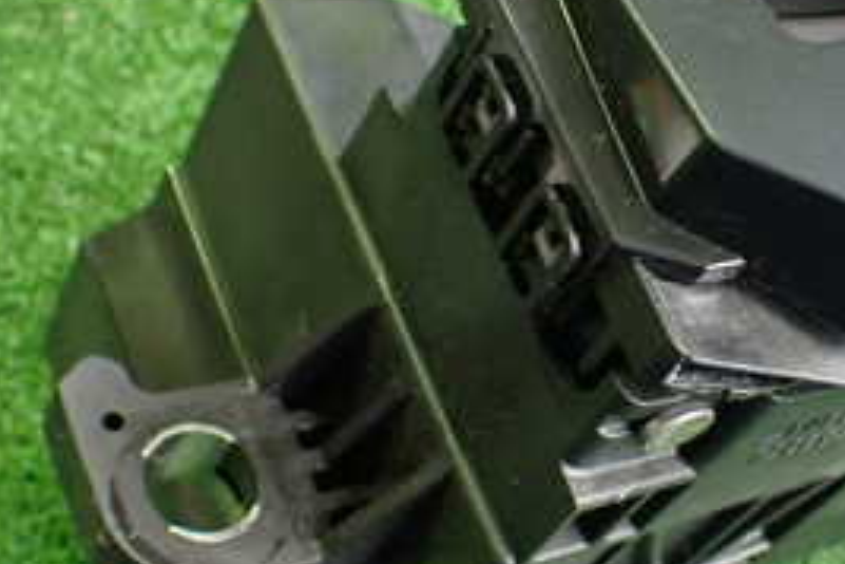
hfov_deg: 28.1
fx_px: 1643
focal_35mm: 70
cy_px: 260
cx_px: 709
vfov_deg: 19.5
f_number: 2.3
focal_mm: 5.4
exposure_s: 1/50
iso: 800
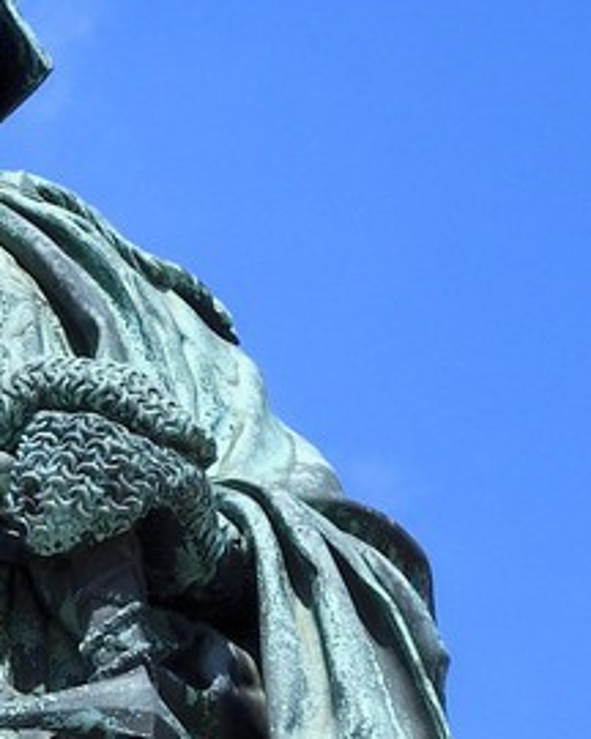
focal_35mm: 478
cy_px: 1768
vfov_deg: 4.0
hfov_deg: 3.2
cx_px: -116
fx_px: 10451
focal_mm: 86
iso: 200
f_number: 13
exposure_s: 1/400
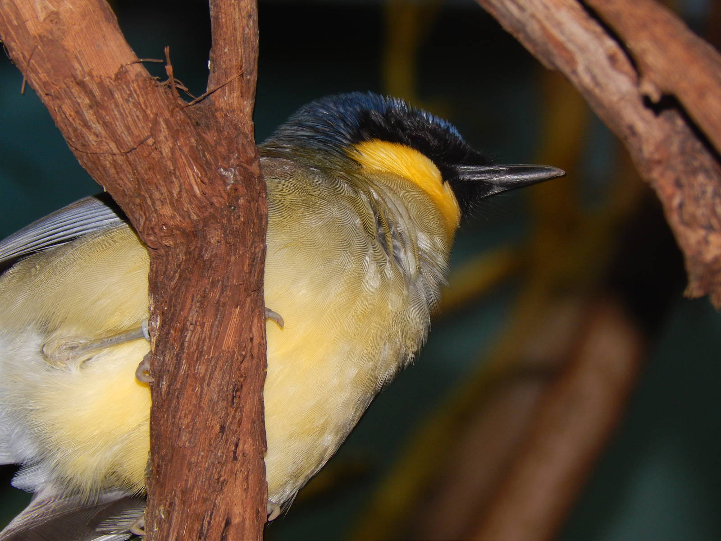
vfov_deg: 4.2
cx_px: 360
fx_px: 7290
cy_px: 270
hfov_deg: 5.7
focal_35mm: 350
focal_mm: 62.2
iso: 200
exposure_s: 1/60
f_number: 5.7
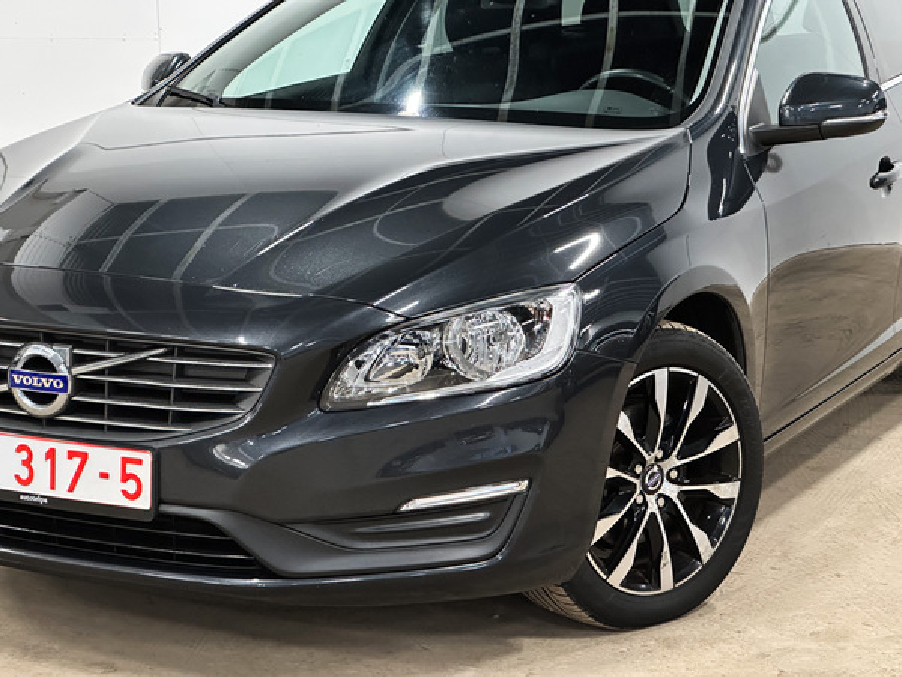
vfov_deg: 19.1
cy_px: 338
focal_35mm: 77
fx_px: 2006
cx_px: 451
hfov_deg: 25.3
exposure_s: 1/35
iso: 800
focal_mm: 9
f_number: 2.8
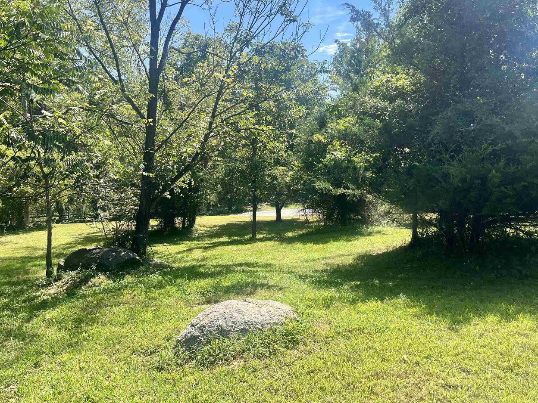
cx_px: 254
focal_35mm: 30
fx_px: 466
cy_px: 177
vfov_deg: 46.7
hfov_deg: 59.9
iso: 50
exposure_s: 1/1266
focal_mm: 5.1
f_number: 1.6
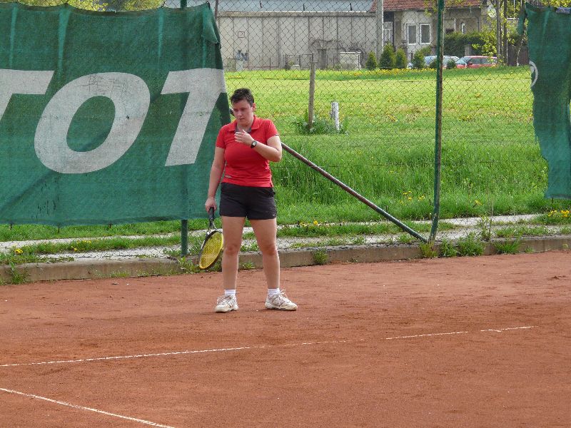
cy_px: 214
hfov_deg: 13.4
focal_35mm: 147
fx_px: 2425
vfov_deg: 10.1
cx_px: 286
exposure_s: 1/250
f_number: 4.5
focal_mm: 24.2
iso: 100
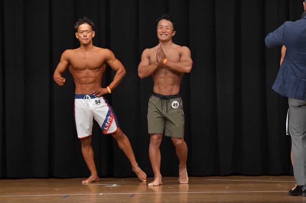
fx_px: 2294
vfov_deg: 5.1
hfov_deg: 7.6
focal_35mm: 270
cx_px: 153
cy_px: 102
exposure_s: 1/400
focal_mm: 180
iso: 6400
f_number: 5.6
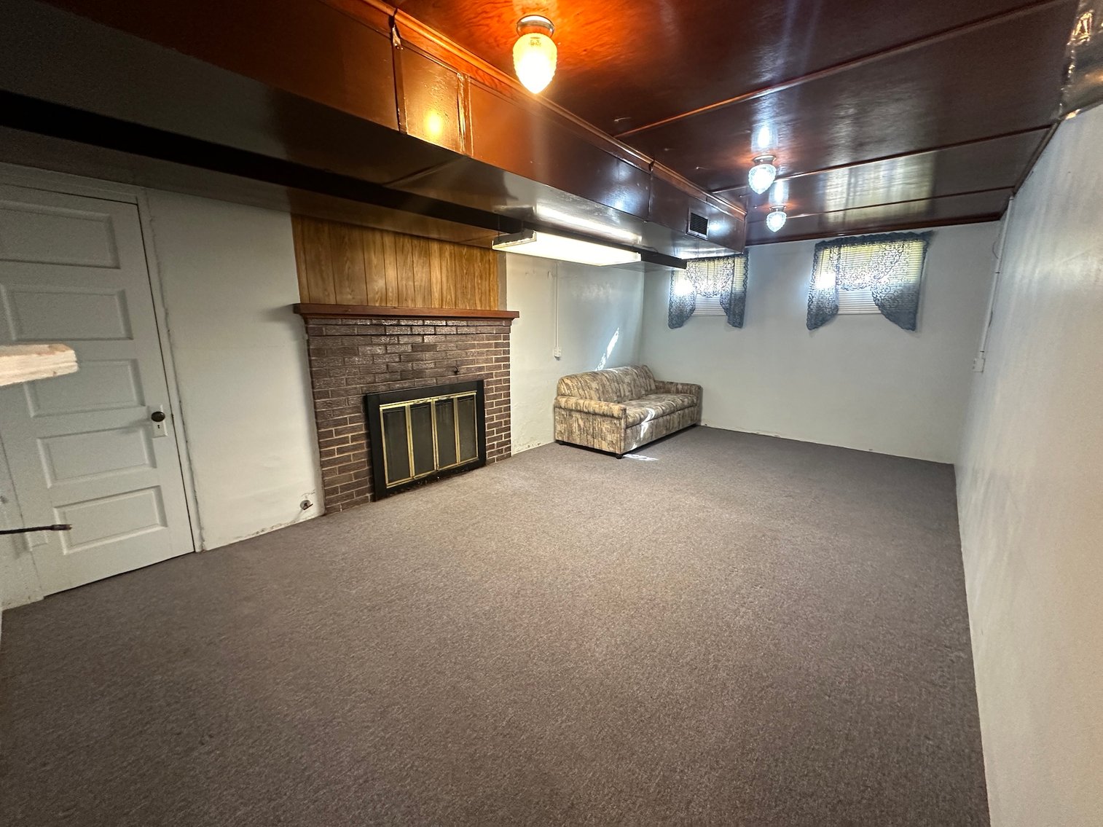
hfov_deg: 102.1
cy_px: 414
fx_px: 446
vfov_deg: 85.7
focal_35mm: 14
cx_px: 552
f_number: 2.2
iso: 320
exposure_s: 1/60
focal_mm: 2.22
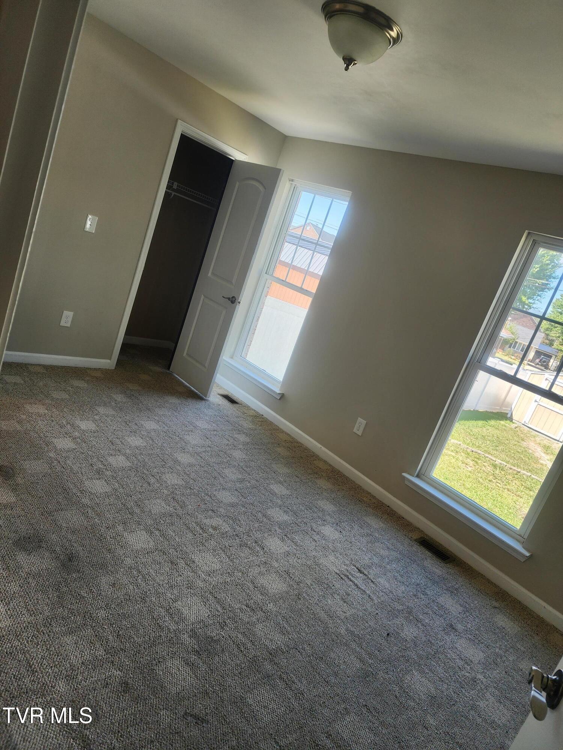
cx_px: 282
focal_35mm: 23
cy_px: 375
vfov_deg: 73.9
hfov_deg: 58.9
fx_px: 499
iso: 64
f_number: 1.8
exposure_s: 1/120
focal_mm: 6.4
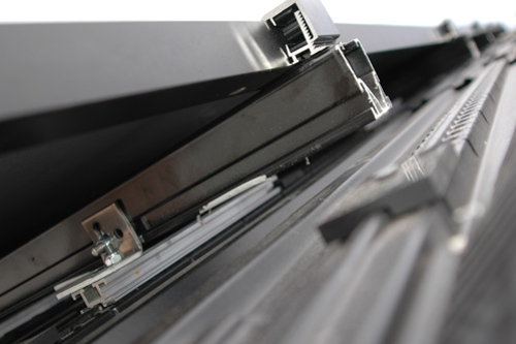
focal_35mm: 42
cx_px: 258
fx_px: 602
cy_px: 172
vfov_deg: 31.9
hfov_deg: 46.4
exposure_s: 1/320
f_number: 3.8
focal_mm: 28
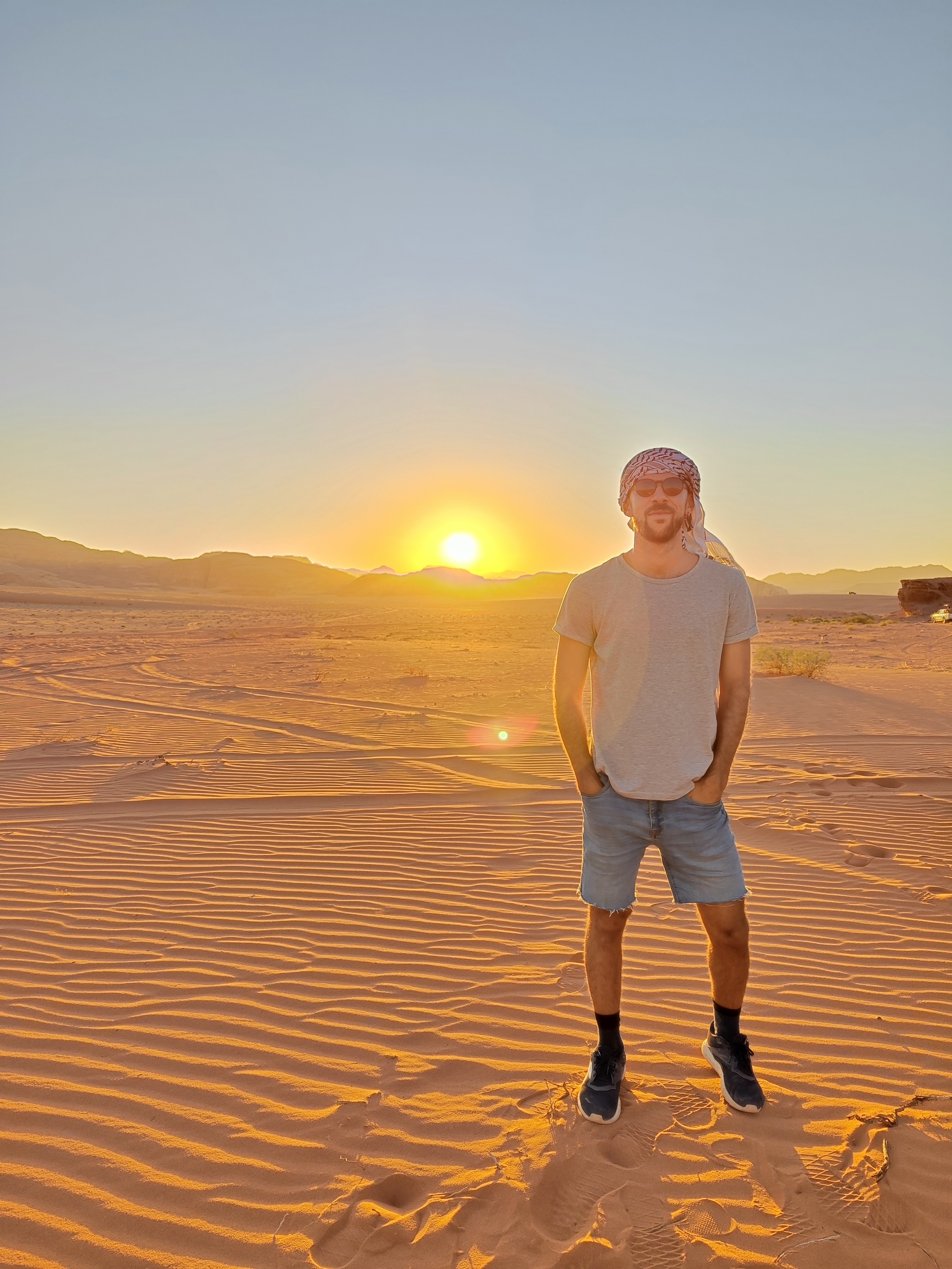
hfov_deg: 58.9
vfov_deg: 73.9
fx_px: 843
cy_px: 634
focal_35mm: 23
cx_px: 476
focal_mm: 5.4
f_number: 1.8
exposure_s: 1/612
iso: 50
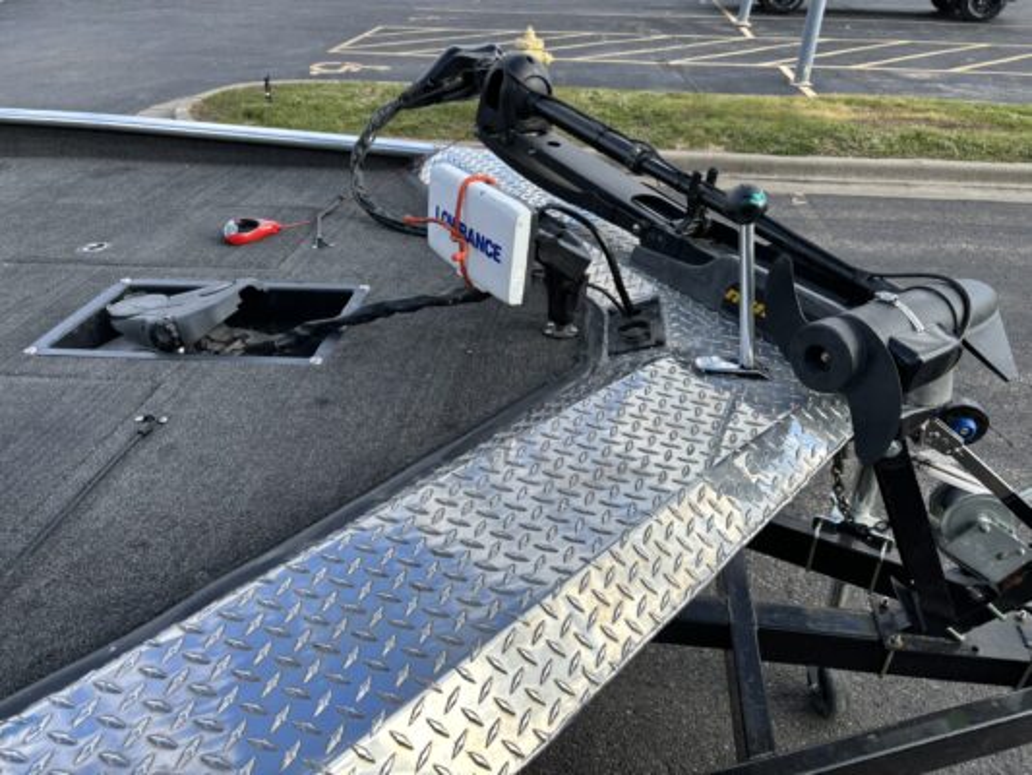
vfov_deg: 53.1
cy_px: 388
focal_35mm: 26
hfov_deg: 67.3
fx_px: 775
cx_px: 516
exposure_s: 1/1115
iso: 50
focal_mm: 5.96
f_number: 1.6
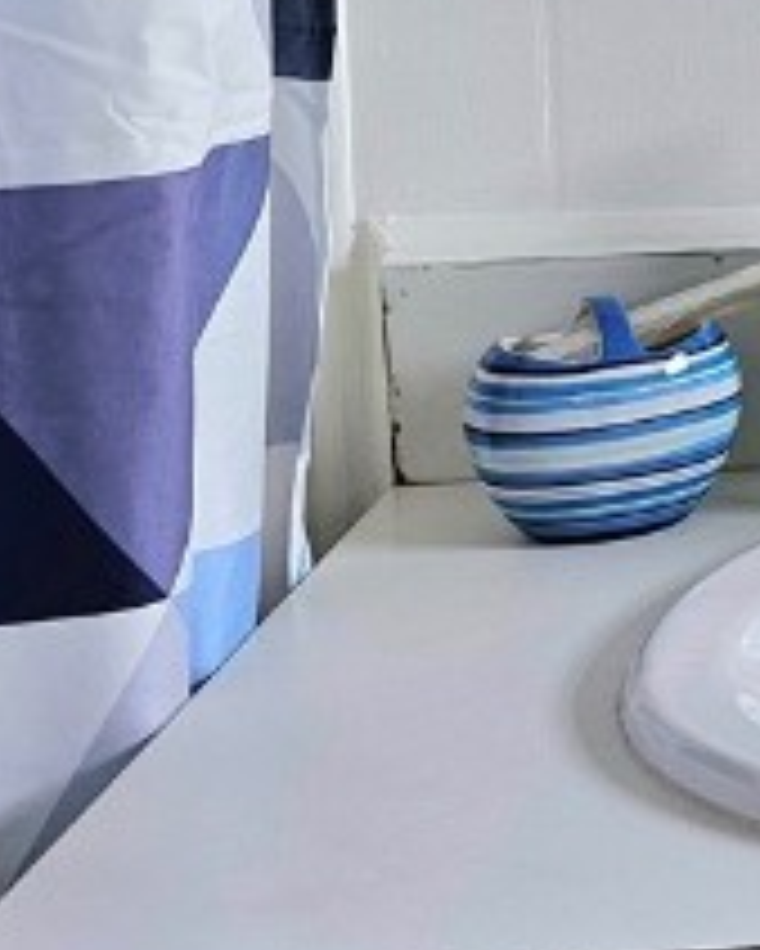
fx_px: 3062
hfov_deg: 11.1
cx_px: 2001
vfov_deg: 17.0
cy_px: -140
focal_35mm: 109
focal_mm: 6.3
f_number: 1.7
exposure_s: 1/120
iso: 160
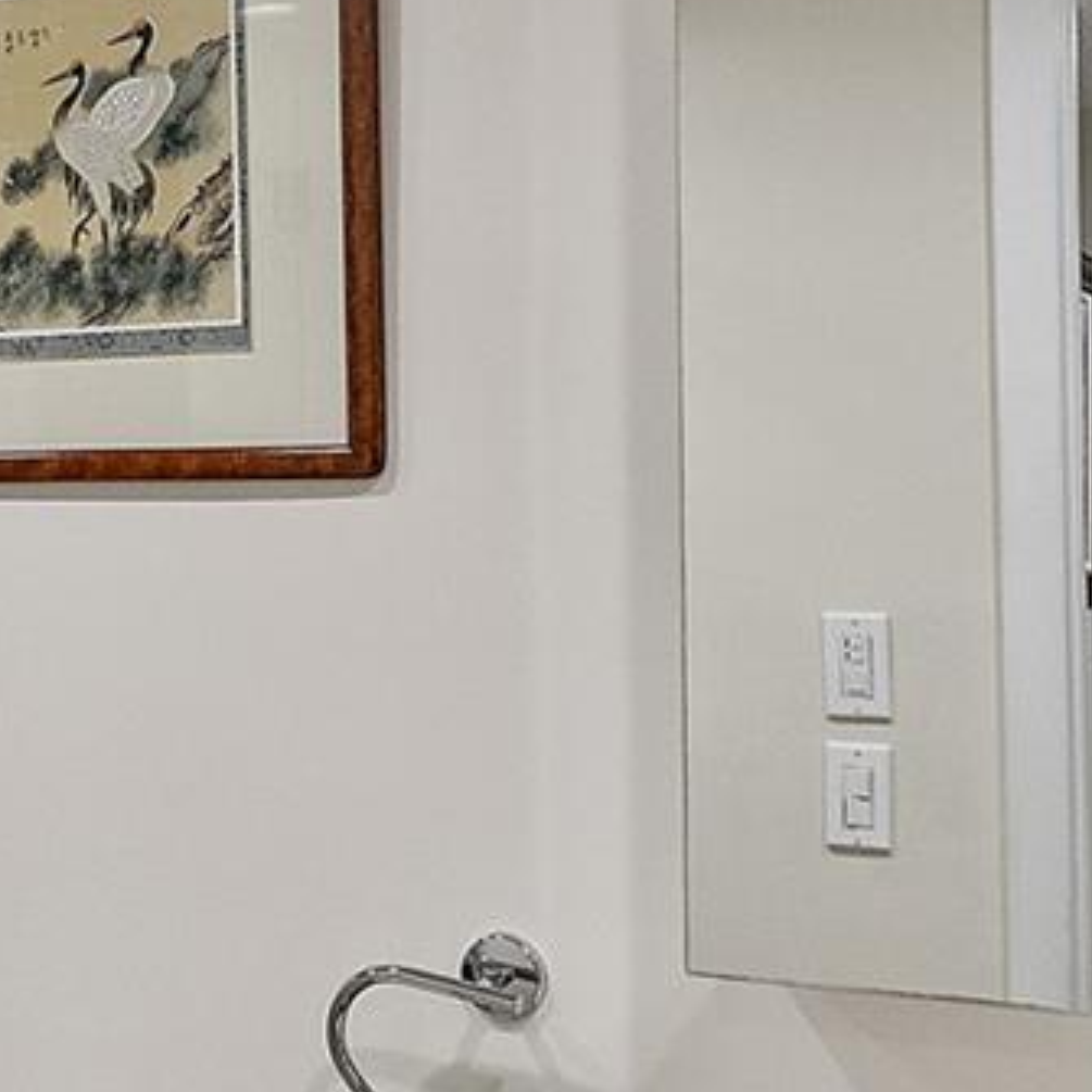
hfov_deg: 25.1
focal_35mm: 65
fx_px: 2320
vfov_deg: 26.5
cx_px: -13
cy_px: 489
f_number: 5.6
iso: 1600
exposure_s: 1/30
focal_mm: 16
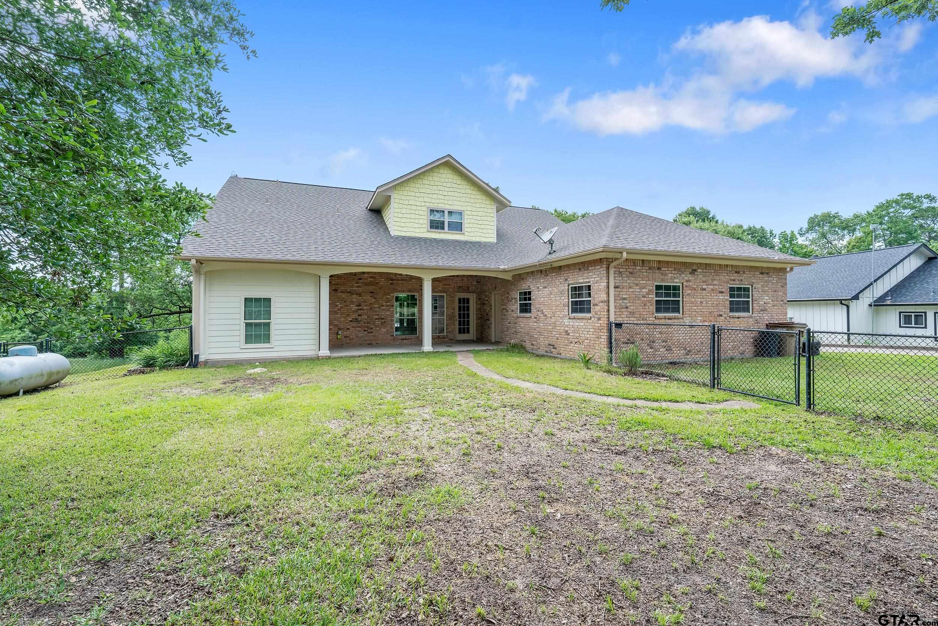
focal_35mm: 15
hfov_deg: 100.4
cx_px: 469
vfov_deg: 77.3
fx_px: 391
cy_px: 313
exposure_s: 1/500
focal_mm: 15
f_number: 8
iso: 800
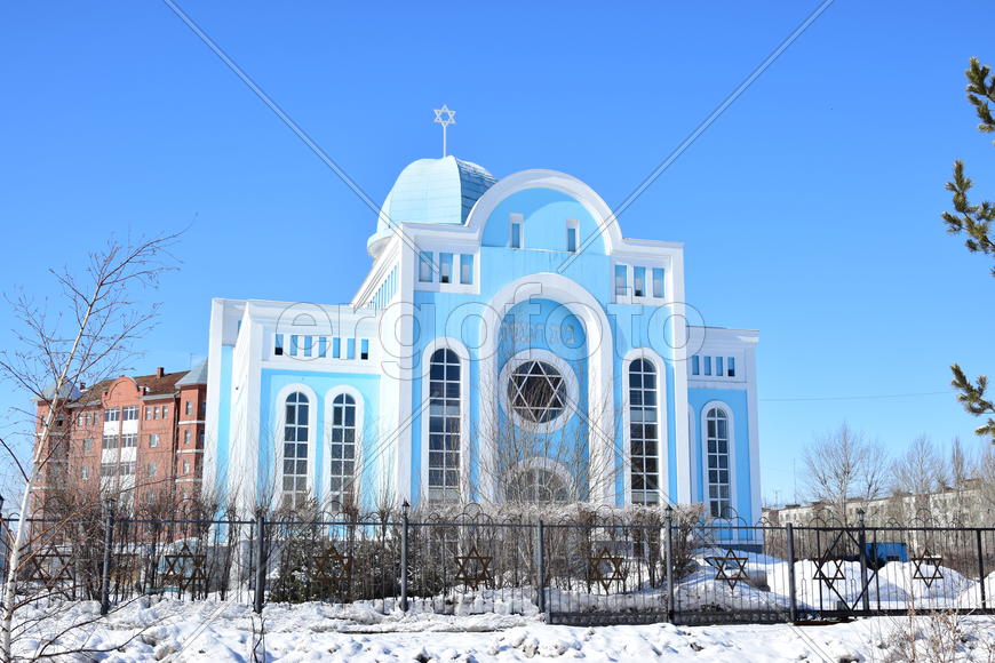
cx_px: 498
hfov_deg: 46.4
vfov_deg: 31.9
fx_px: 1161
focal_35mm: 42
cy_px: 332
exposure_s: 1/320
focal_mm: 28
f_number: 9
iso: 100
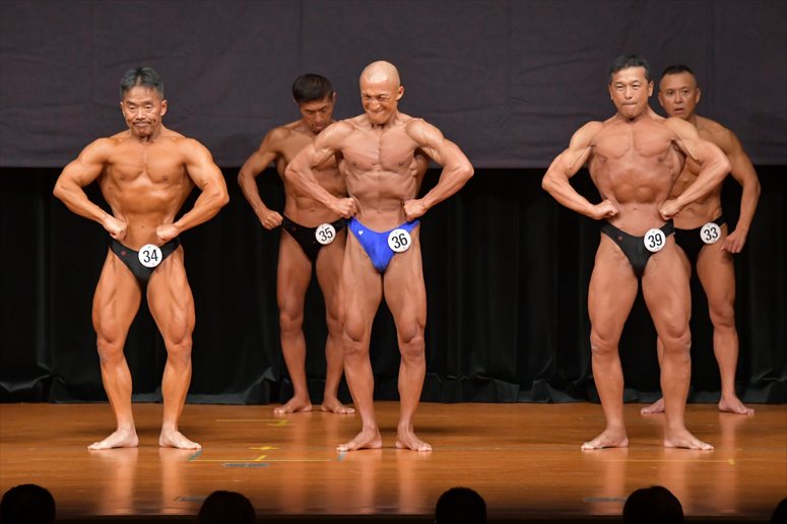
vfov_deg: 5.4
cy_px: 262
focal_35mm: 255
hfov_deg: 8.1
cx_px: 394
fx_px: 5572
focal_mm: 170
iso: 5000
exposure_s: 1/400
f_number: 5.6
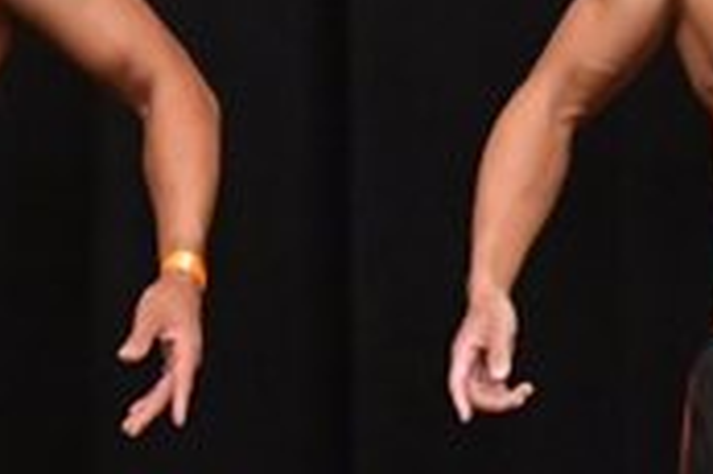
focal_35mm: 1074
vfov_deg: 1.3
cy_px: 490
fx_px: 21251
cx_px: -332
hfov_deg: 1.9
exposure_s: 1/400
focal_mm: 160
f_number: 5.6
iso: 6400
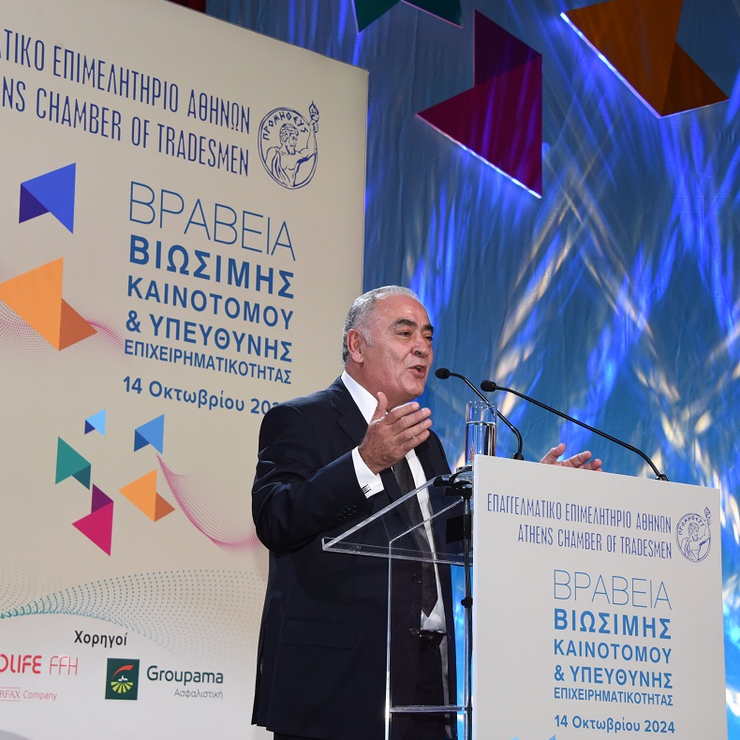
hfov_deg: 21.7
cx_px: 387
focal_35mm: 80
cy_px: 368
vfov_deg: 21.7
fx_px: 1935
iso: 2000
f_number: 8
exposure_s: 1/160
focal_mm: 62
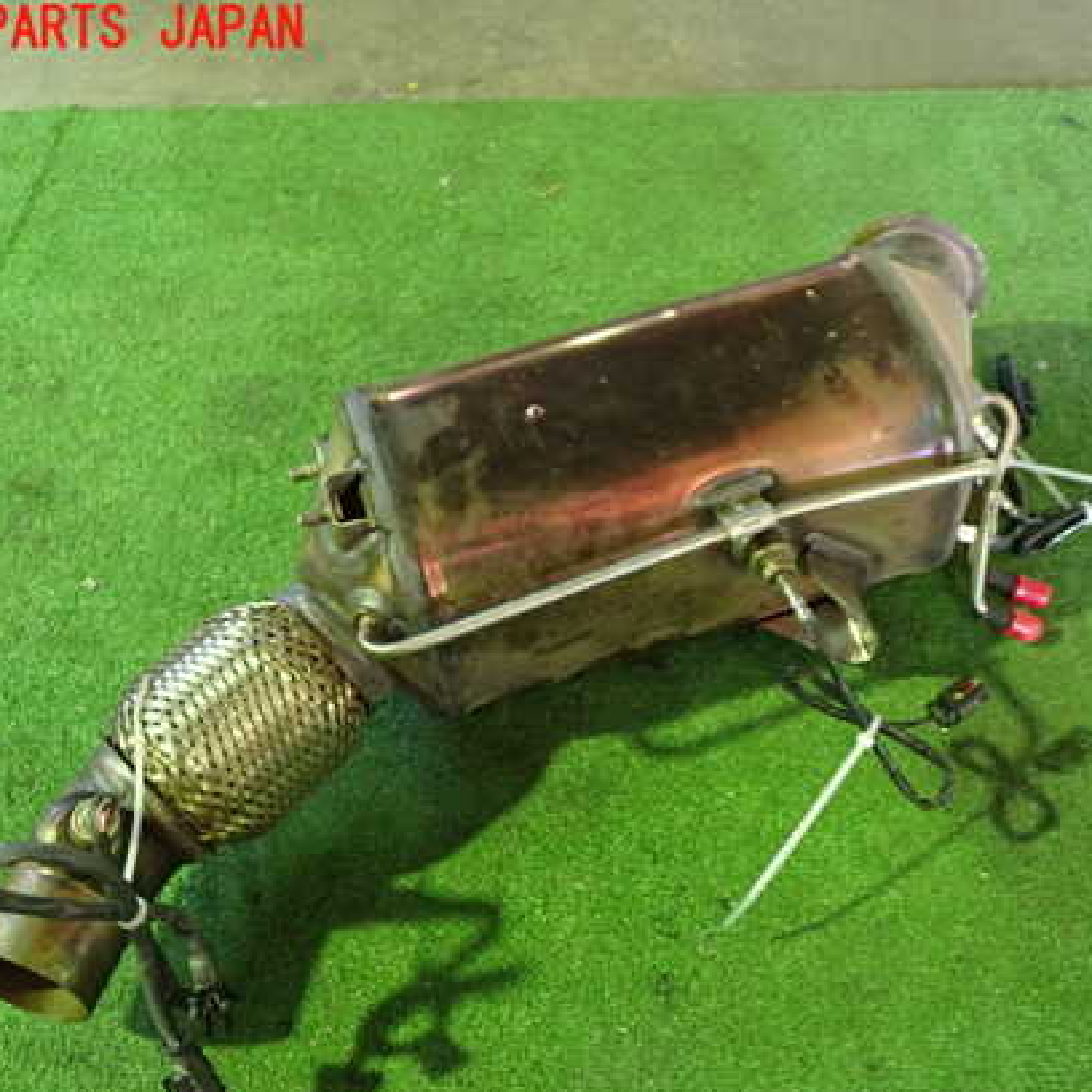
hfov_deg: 42.7
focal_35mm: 39
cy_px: 600
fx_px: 1392
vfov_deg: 42.8
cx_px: 621
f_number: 2.3
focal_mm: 5.4
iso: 800
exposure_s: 1/25
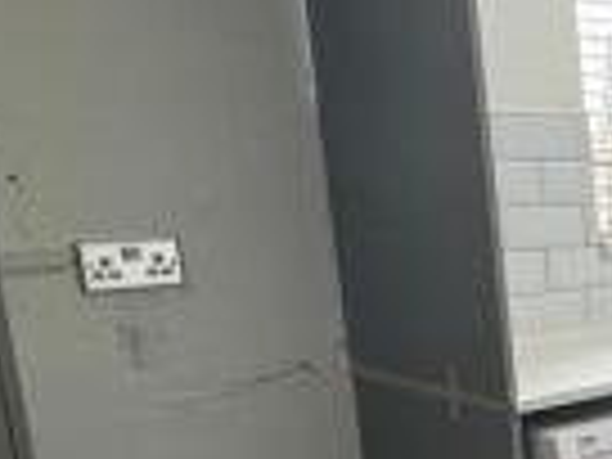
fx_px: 1061
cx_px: 992
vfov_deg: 24.0
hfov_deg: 23.4
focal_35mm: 60
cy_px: 367
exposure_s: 1/50
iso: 250
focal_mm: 2.22
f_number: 2.2
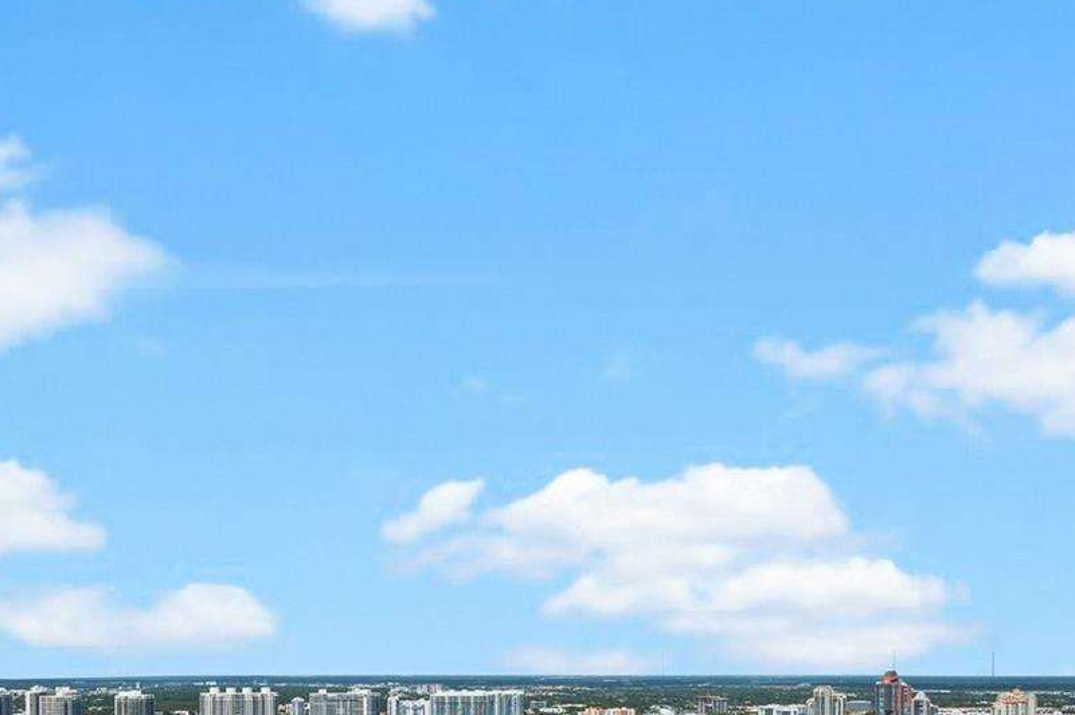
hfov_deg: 58.7
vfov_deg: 37.2
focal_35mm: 32
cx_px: 501
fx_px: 955
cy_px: 700
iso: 200
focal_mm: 16
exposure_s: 1/320
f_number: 8
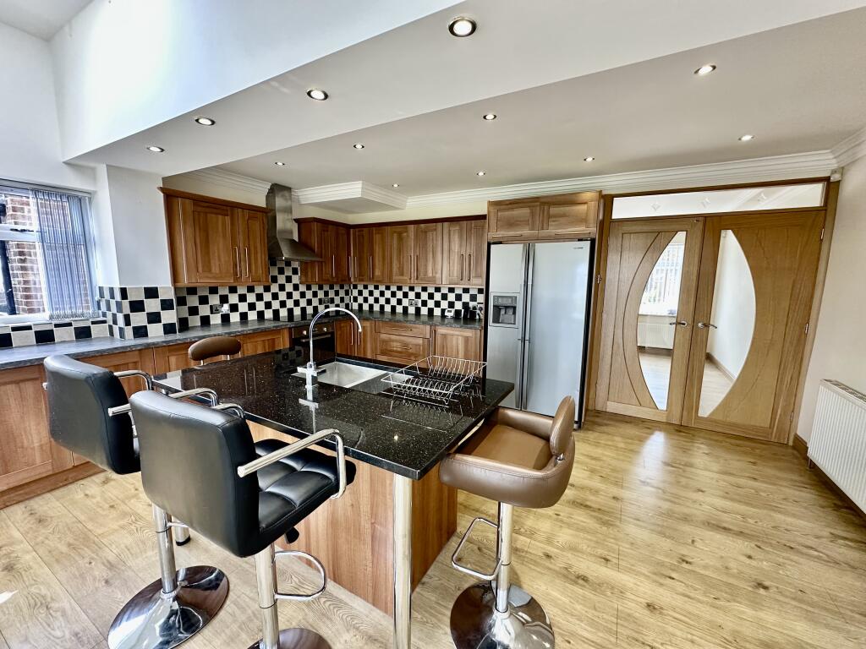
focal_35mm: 14
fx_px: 350
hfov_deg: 102.1
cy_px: 324
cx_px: 433
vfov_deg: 85.7
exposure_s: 1/100
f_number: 2.2
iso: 200
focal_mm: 2.22
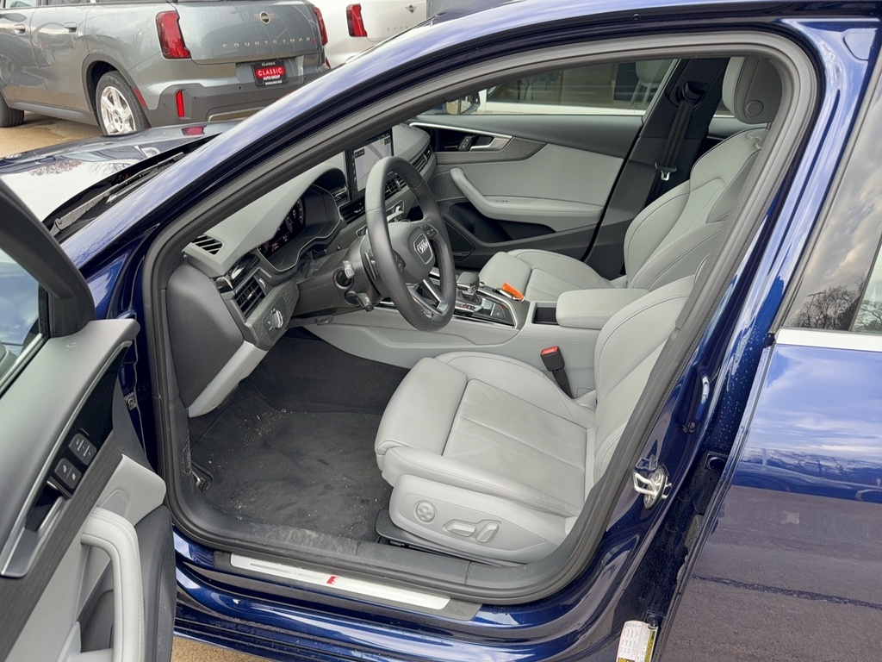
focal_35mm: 24
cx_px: 441
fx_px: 612
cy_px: 331
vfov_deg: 56.8
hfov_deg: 71.6
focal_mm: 6.76
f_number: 1.78
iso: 50
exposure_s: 1/51
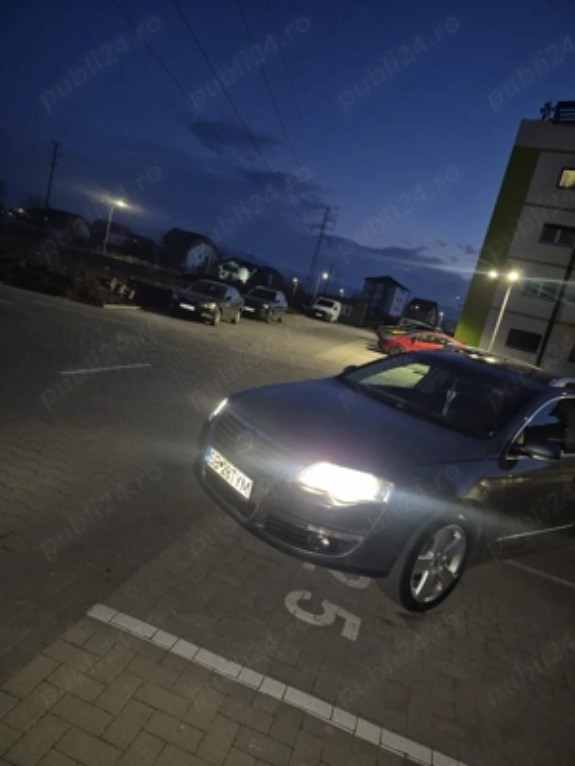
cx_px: 288
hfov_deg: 58.9
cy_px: 383
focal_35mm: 23
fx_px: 509
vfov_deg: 73.9
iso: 200
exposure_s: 1/10
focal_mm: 5.4
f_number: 1.8
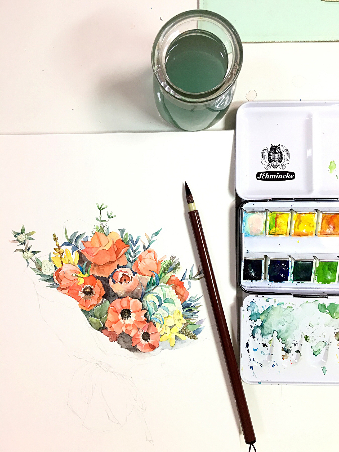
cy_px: 226
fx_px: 379
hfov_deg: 48.2
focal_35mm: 29
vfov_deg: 61.7
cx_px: 170
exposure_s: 1/17
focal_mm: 4.15
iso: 32
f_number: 2.2
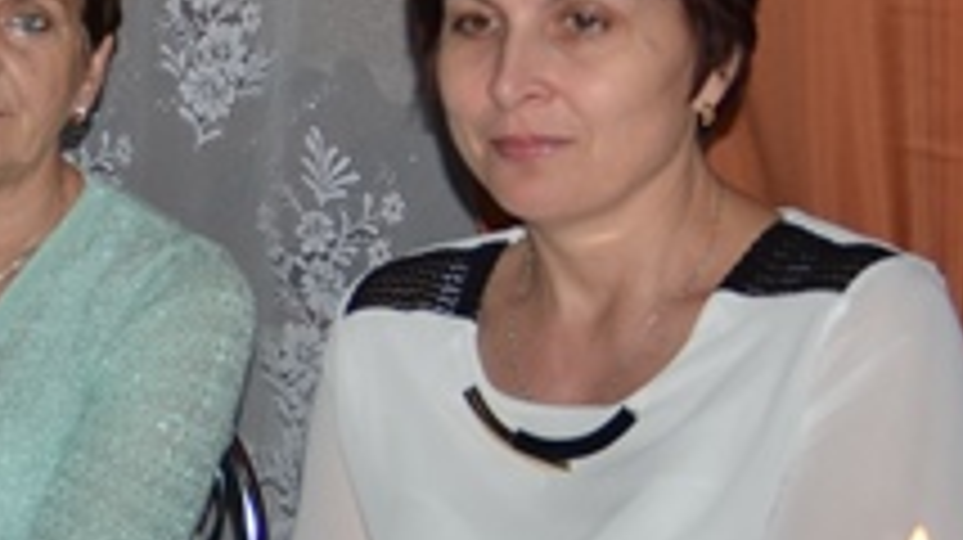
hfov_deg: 14.4
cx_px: -392
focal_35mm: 141
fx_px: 3598
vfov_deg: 8.6
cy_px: 94
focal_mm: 24
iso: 100
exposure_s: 1/60
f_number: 4.2
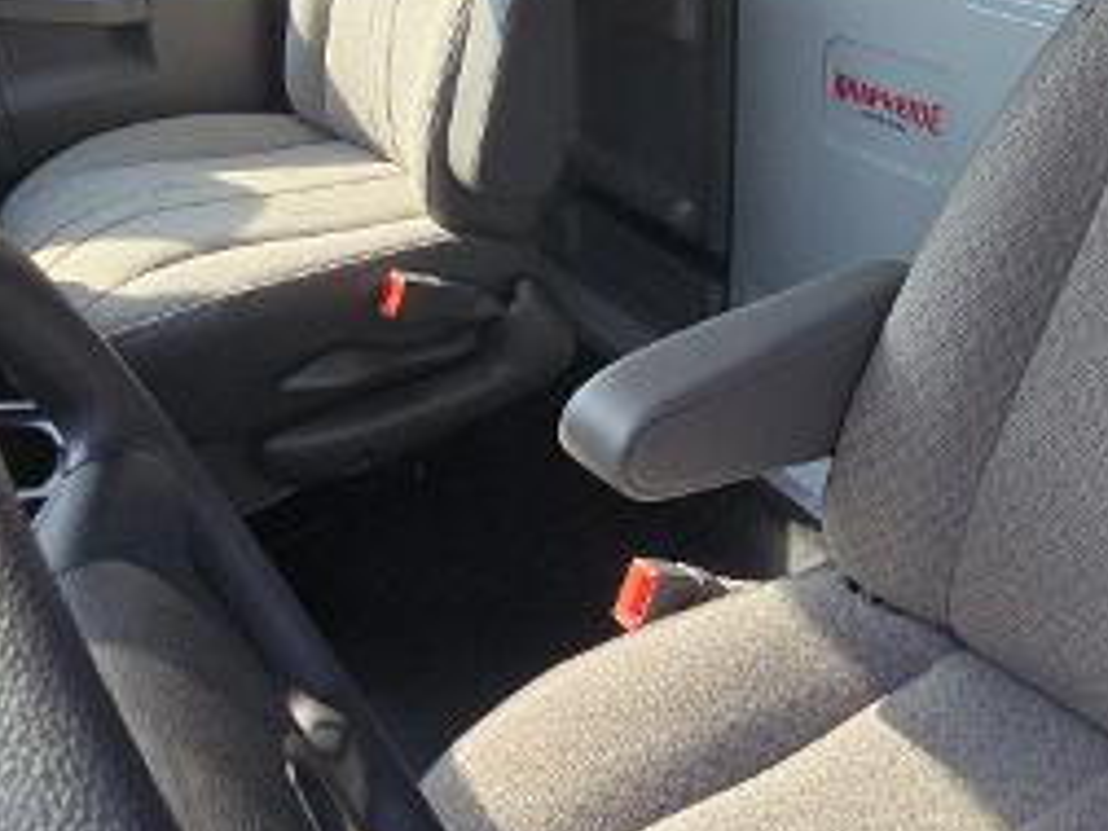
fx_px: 1056
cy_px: 110
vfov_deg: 40.3
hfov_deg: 55.1
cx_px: 475
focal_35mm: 33
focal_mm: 2.2
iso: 50
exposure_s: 1/466
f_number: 2.2
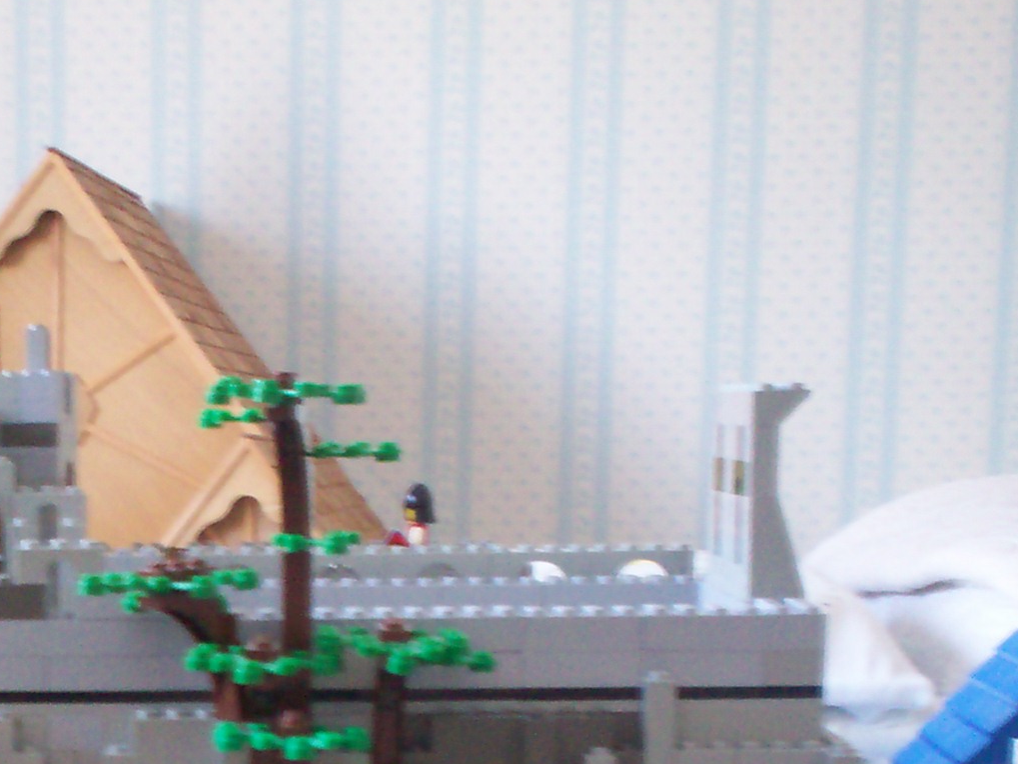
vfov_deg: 15.7
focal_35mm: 91
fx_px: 2676
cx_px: 138
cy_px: 859
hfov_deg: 21.2
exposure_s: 1/8
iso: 200
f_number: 4.5
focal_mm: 6
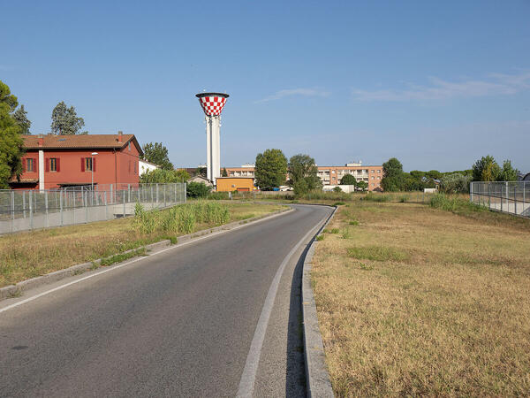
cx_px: 265
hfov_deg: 54.0
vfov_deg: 41.8
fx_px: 521
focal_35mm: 34
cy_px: 199
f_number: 4
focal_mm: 17
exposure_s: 1/2500
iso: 200
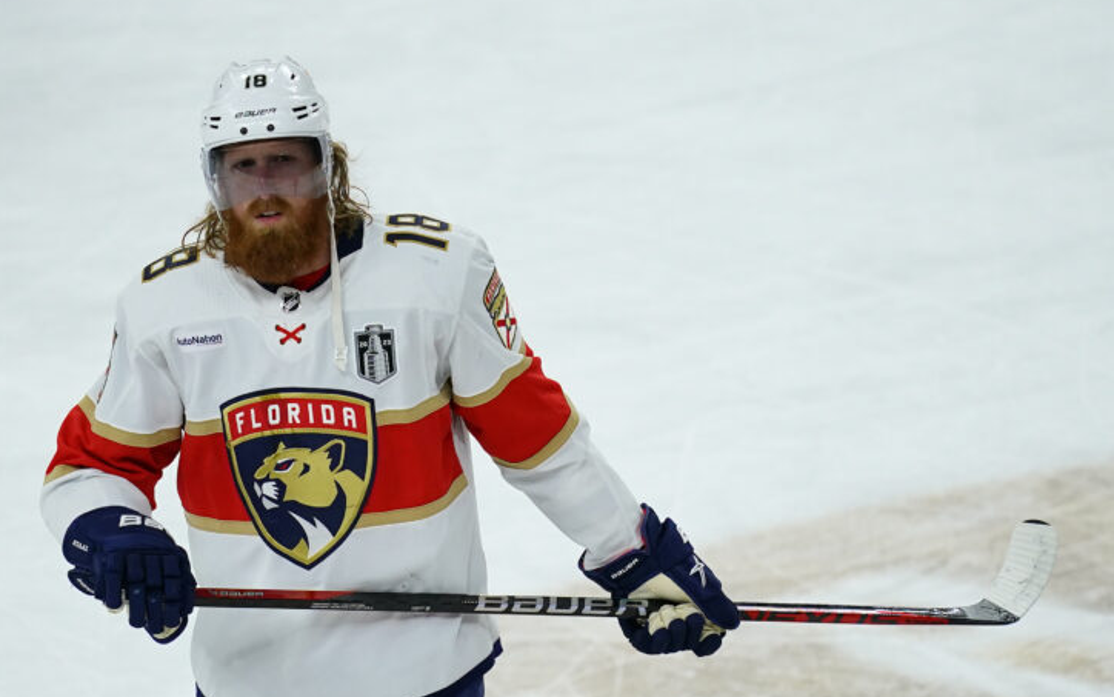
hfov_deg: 2.4
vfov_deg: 1.5
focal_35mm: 865
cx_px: 486
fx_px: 26270
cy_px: 453
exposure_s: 1/2500
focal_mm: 400
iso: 2000
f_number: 2.8
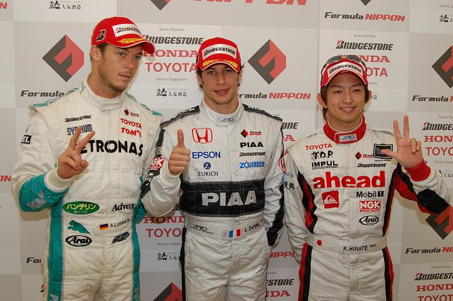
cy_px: 150
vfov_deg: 31.8
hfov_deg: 46.4
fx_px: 528
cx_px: 226
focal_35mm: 42
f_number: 4
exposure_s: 1/60
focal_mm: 28
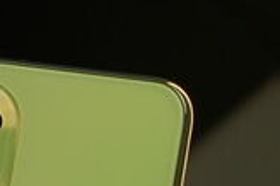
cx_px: -231
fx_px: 1593
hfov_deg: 9.5
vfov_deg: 6.6
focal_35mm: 205
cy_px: 319
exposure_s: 1/200
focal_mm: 35
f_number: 8
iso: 800
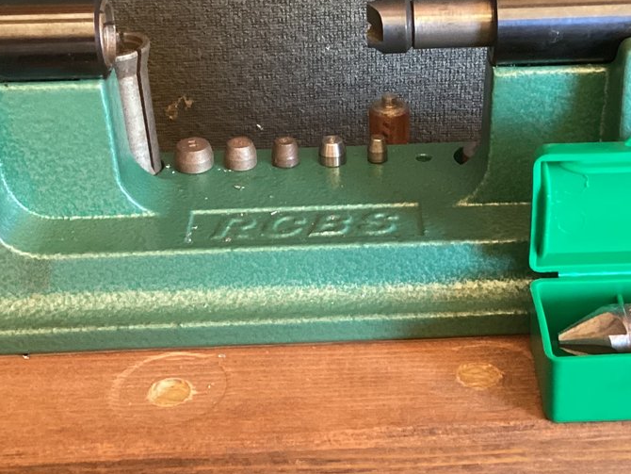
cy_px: 198
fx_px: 1276
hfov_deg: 27.7
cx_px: 396
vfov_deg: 21.0
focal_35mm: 70
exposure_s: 1/50
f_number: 2.4
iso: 400
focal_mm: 3.3
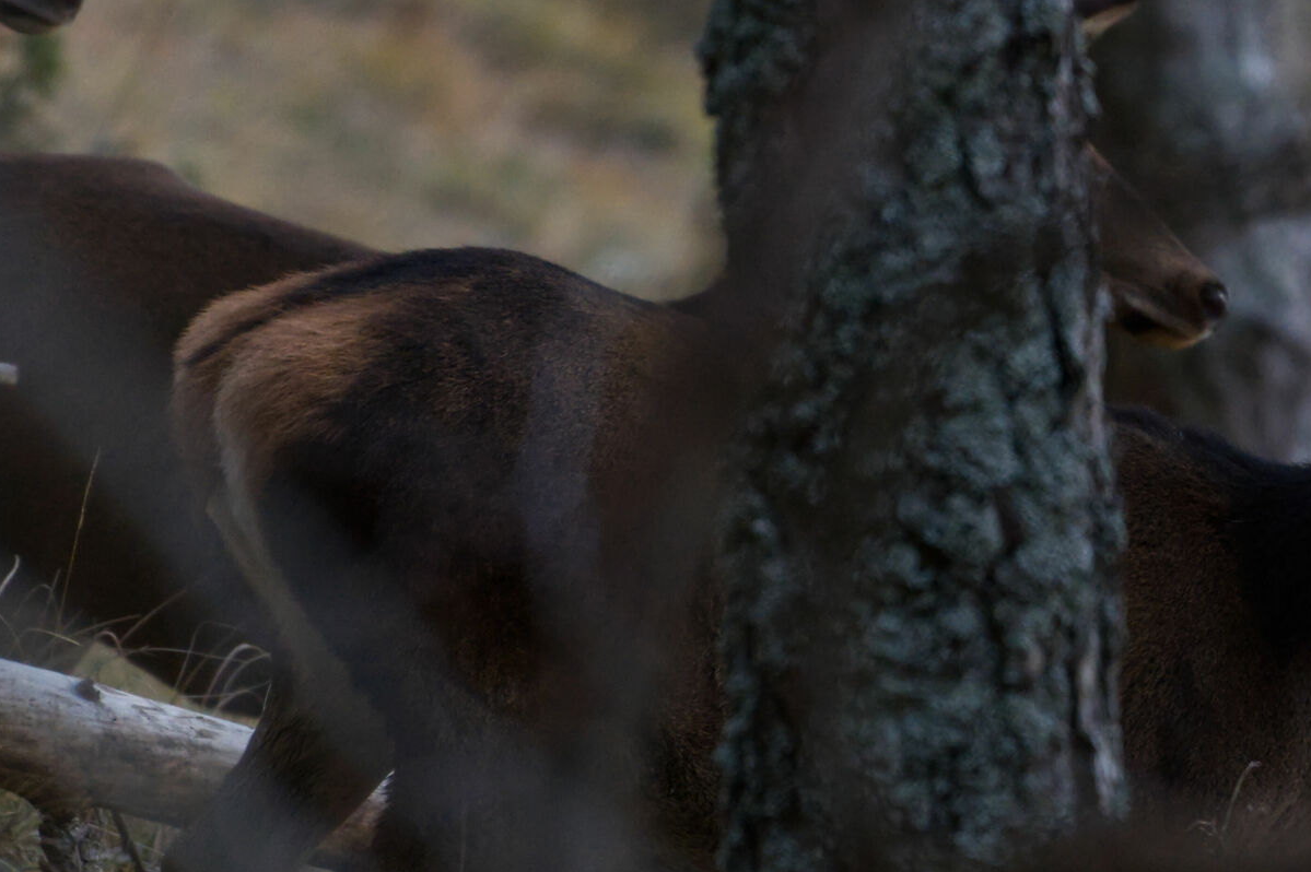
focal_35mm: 1261
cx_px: 1201
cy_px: 444
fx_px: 45894
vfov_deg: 1.1
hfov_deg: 1.6
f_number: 5.6
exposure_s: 1/400
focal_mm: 420
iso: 2500
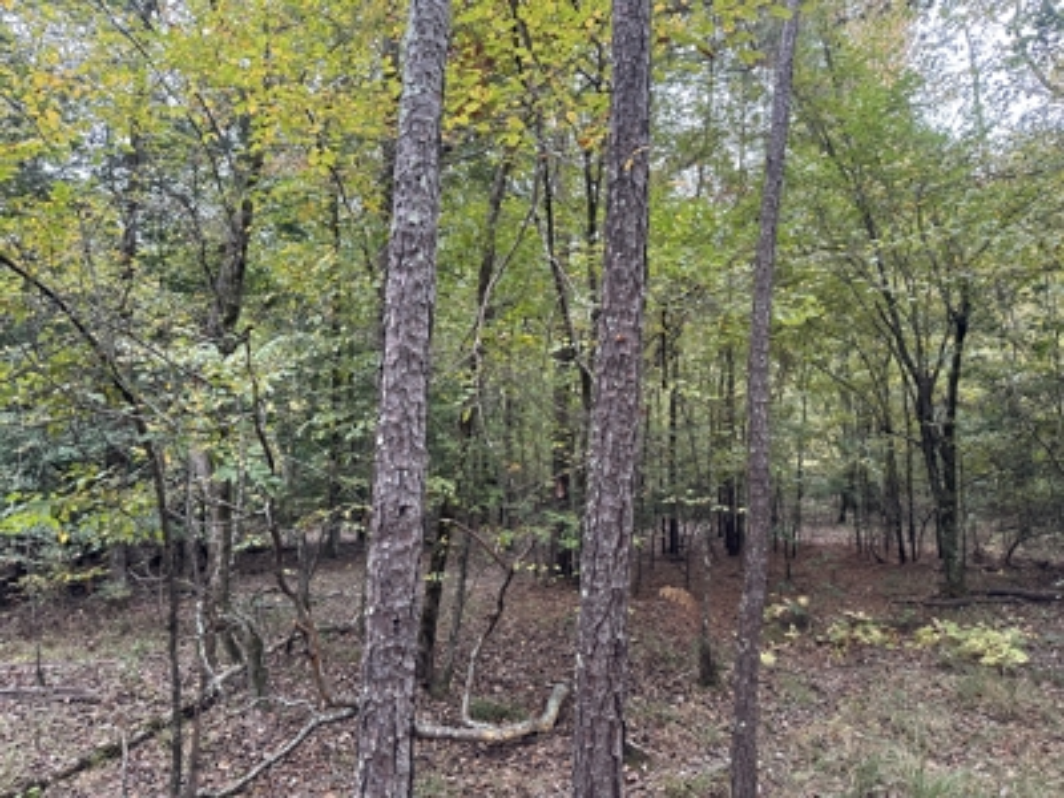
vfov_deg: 56.8
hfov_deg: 71.6
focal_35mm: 24
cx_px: 532
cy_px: 399
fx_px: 738
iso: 250
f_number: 1.78
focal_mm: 6.86
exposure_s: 1/88
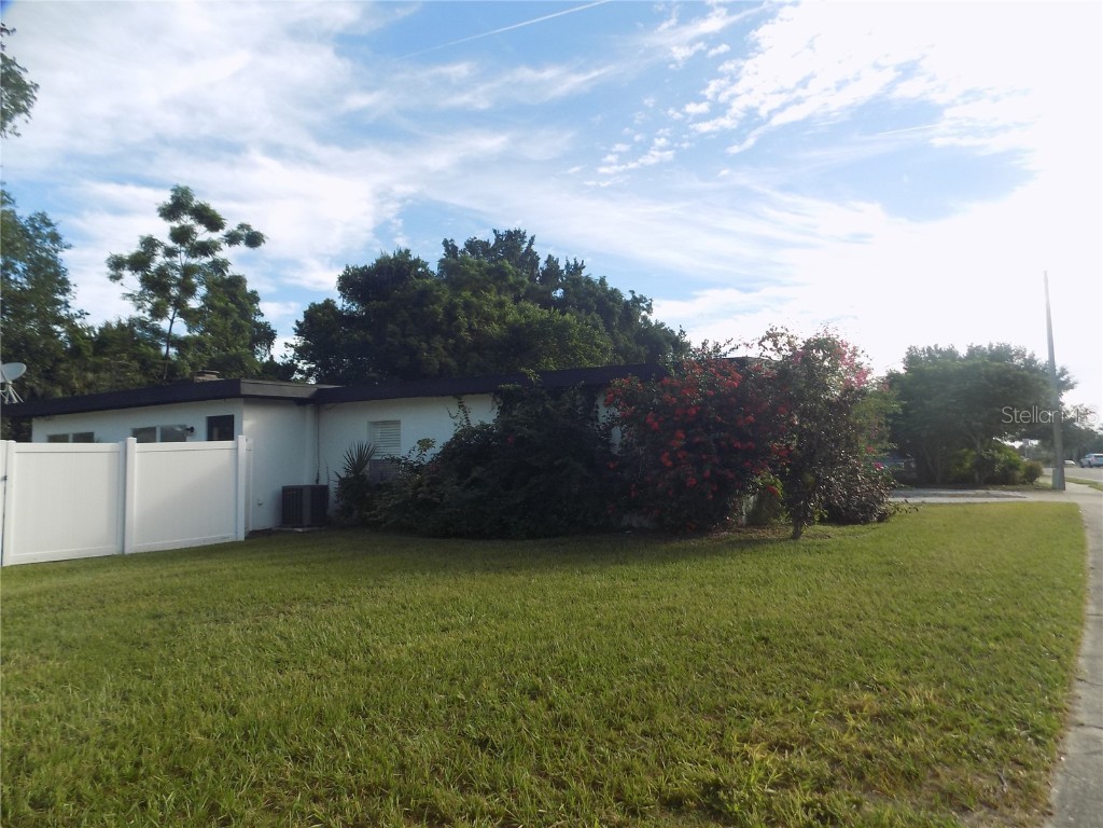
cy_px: 414
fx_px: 733
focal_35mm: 23
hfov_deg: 73.9
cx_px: 552
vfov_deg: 58.9
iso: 80
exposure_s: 1/500
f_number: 3.1
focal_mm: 4
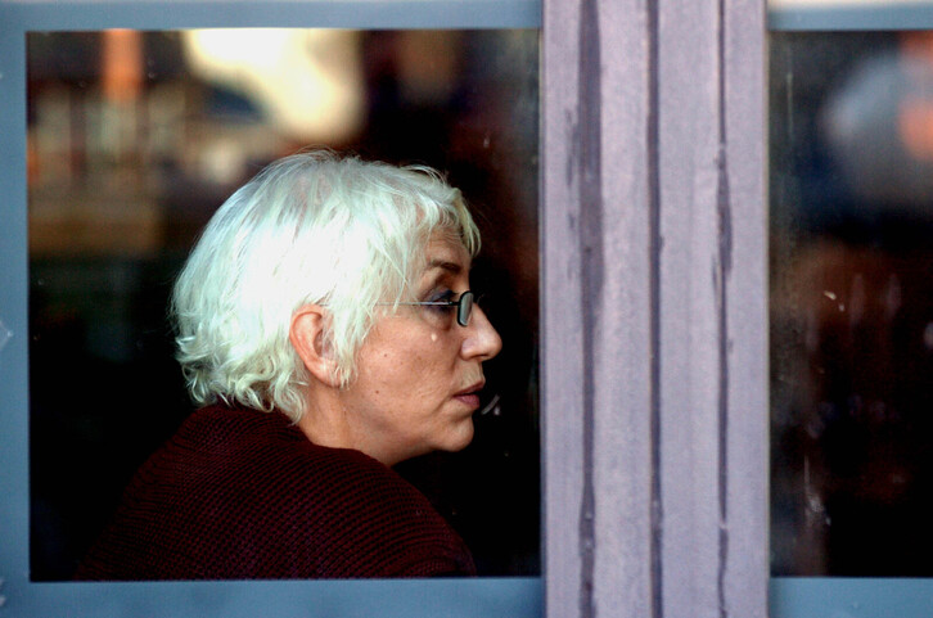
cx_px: 466
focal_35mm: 232
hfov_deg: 8.9
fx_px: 6014
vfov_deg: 5.9
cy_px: 309
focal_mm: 155
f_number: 2.8
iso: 400
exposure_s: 1/160
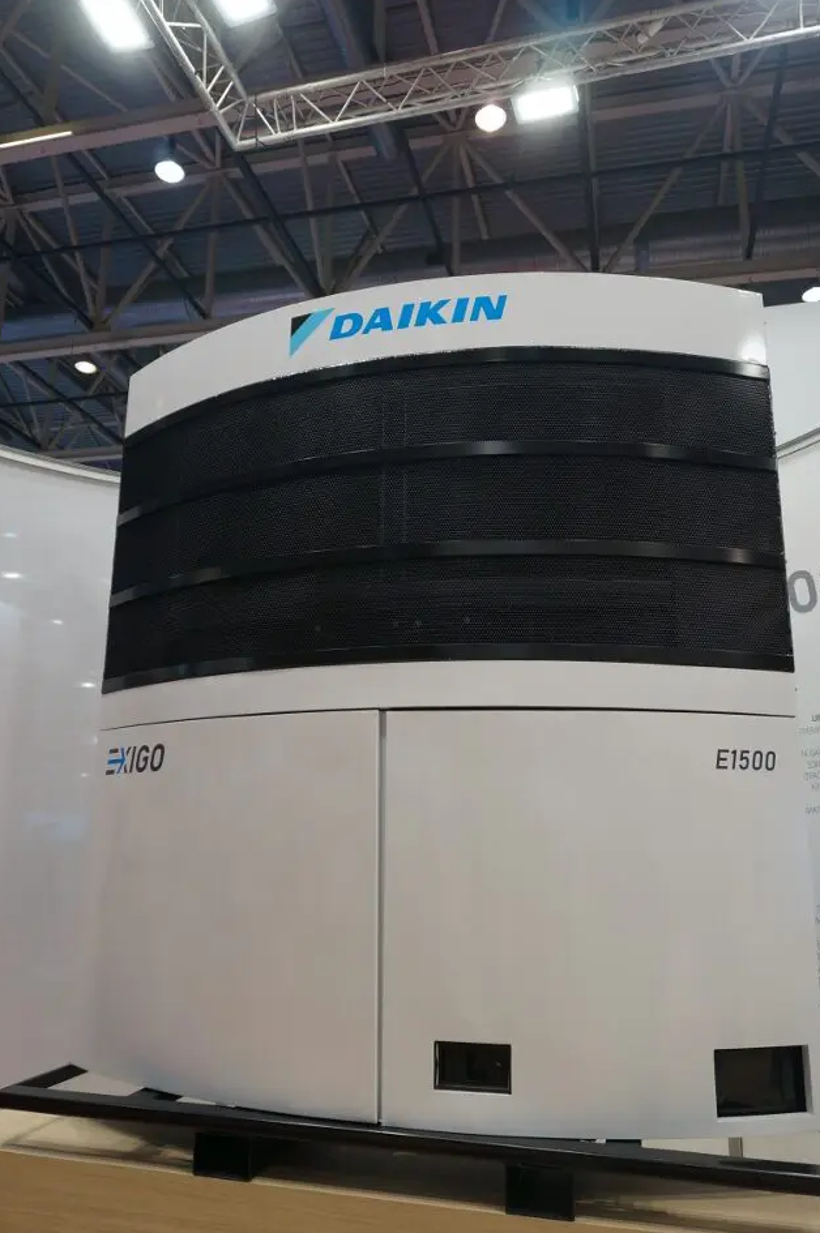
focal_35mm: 26
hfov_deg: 49.5
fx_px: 890
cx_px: 403
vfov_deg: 69.4
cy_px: 642
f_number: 4
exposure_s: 1/160
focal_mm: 16
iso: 250
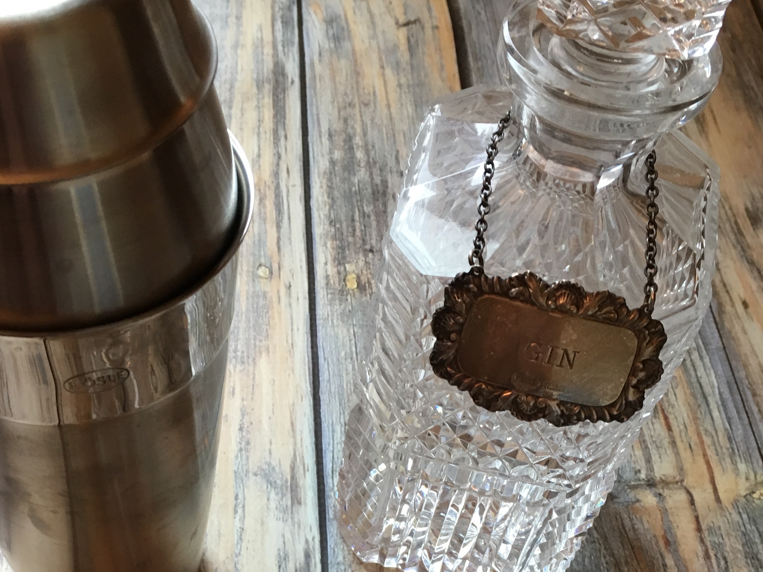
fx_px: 1036
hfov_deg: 40.2
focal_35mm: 47
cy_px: 476
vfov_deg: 30.0
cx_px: 300
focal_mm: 4.15
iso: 100
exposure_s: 1/30
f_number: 2.2
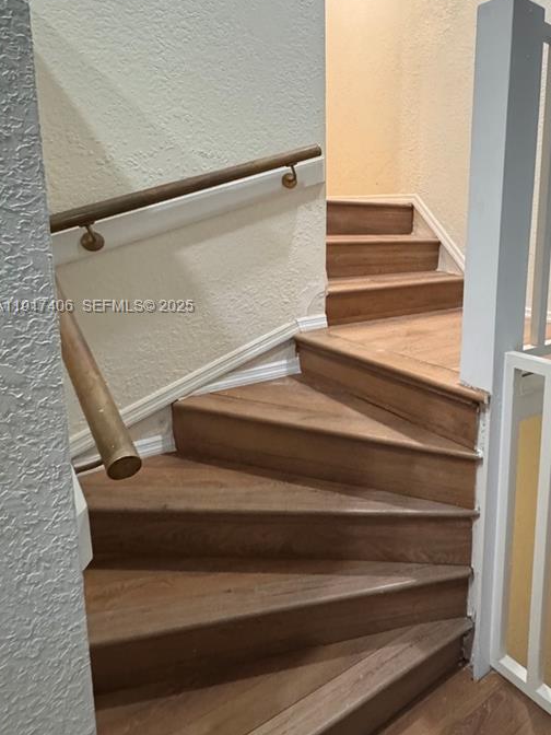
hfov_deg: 49.6
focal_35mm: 25
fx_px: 531
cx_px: 483
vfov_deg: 68.9
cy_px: 307
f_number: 2.2
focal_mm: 2.22
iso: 1000
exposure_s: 1/60
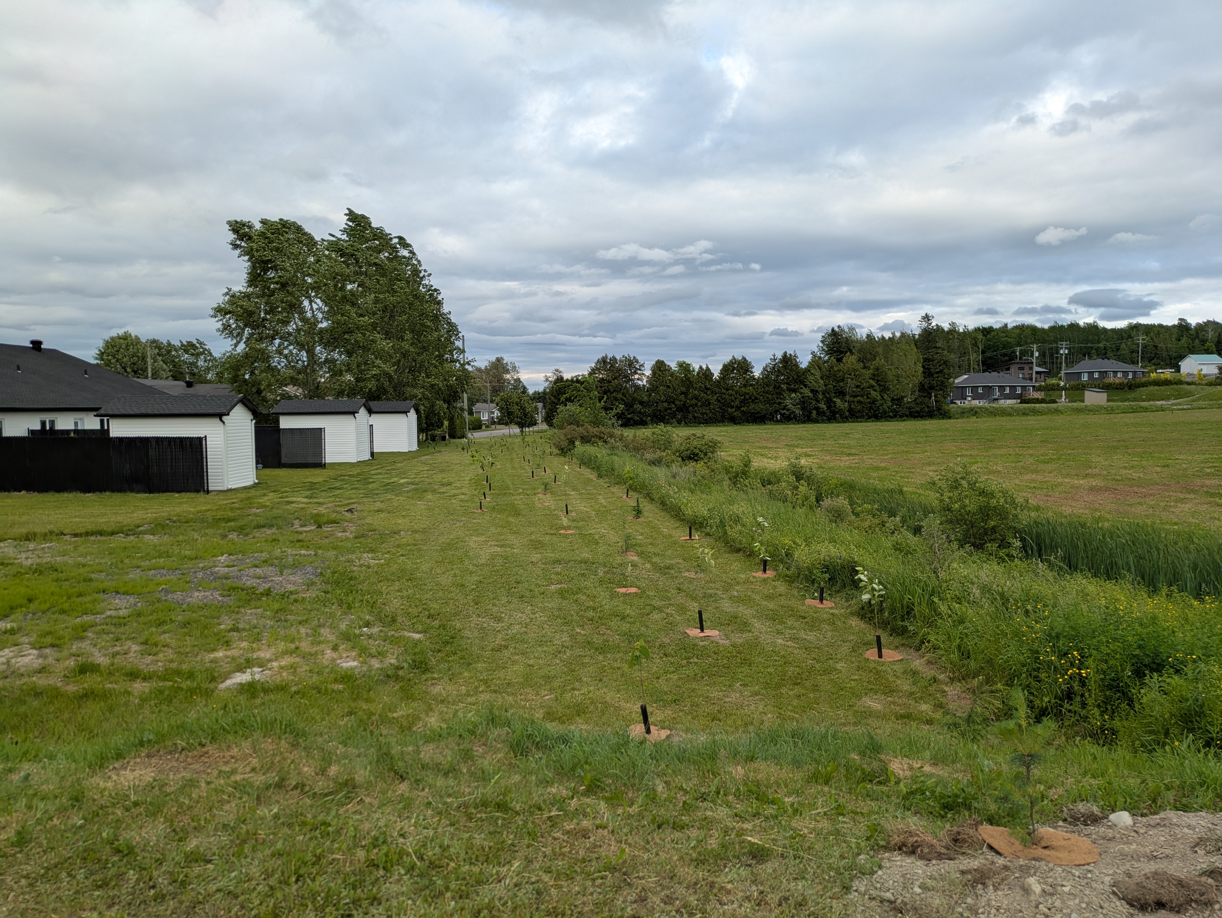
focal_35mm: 25
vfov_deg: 54.9
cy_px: 459
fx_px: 883
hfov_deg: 69.4
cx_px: 611
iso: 49
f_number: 1.89
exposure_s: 1/1060
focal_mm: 5.43
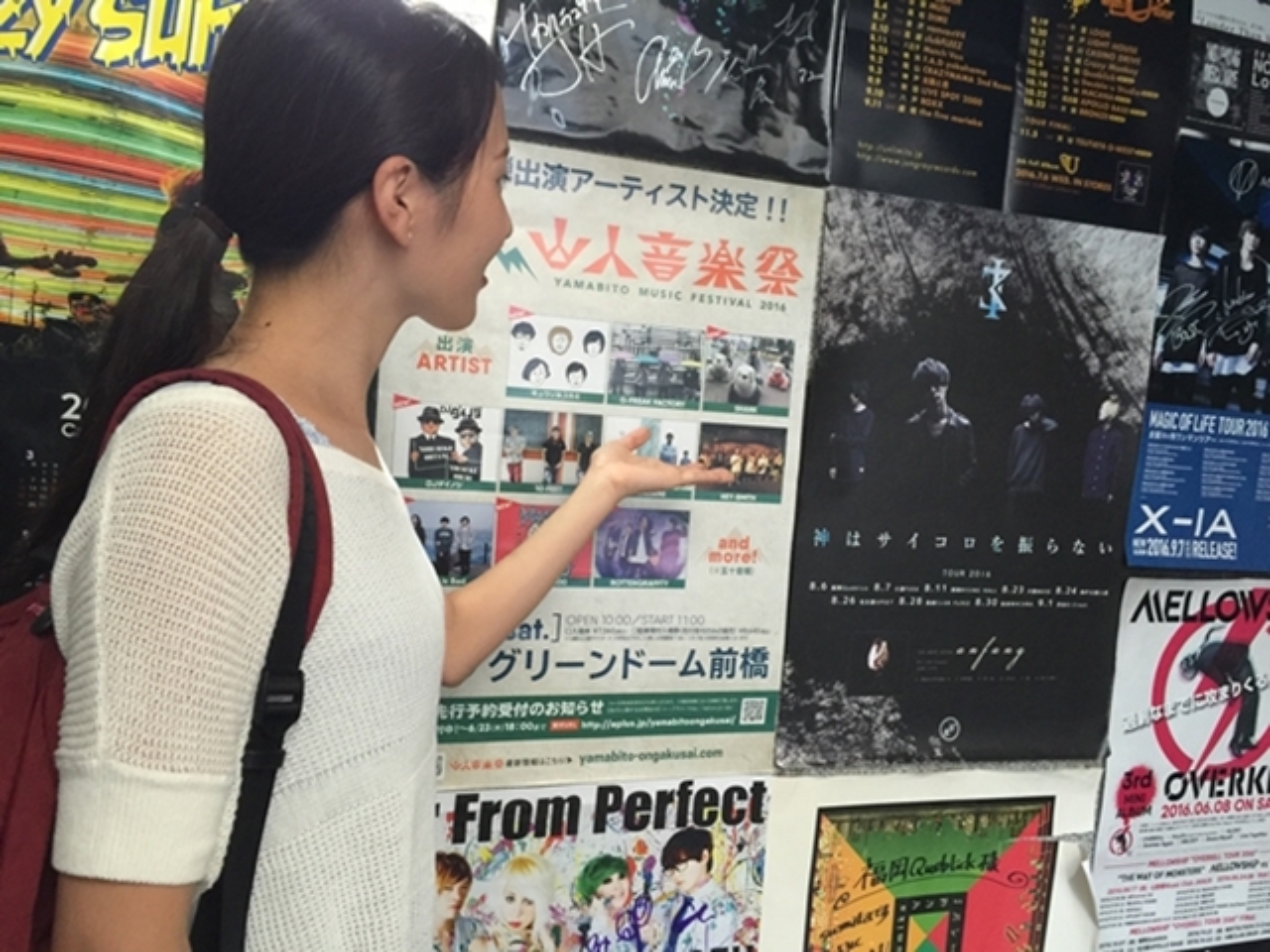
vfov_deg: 48.2
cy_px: 476
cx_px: 635
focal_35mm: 29
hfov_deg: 61.7
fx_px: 1064
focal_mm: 4.15
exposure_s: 1/10
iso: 100
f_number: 2.2
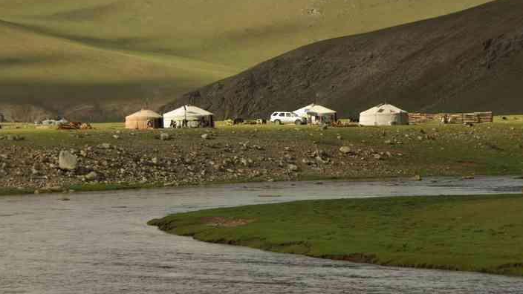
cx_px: 252
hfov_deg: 8.0
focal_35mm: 268
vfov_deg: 4.5
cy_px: 120
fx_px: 3717
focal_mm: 120
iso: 100
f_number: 8
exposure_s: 1/250
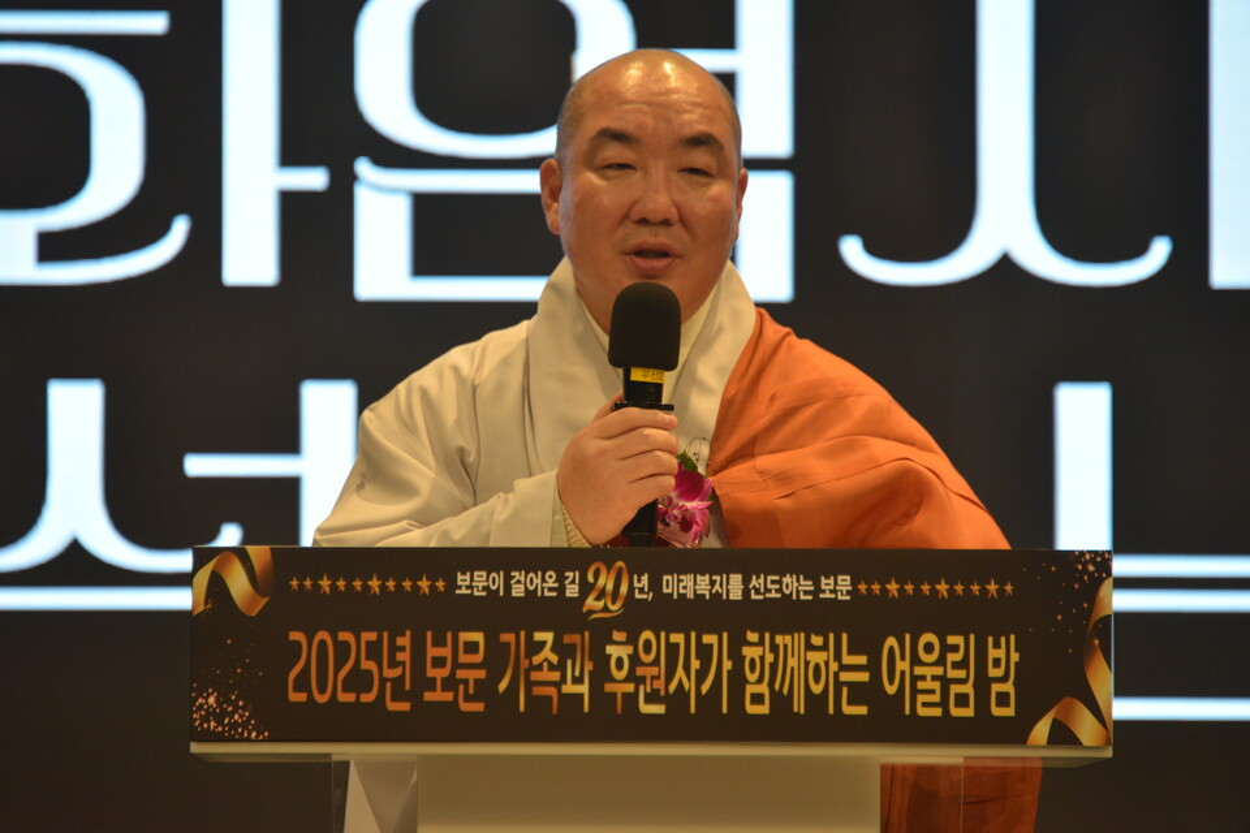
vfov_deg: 5.5
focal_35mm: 250
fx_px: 8680
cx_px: 625
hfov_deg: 8.2
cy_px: 416
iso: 1400
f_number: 5.6
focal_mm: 250
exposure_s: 1/125
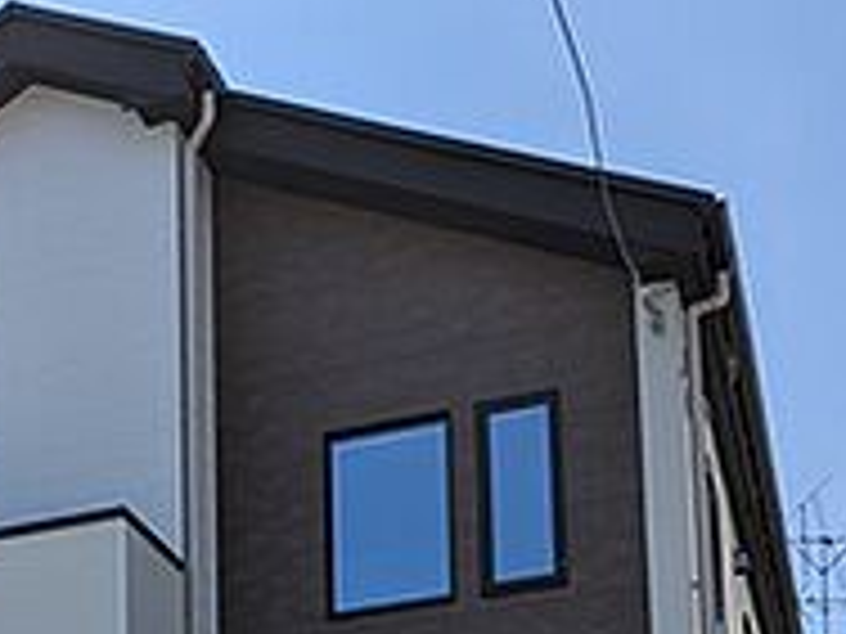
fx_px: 1931
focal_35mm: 79
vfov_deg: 16.6
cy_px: 1009
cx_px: -40
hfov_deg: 23.5
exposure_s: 1/2381
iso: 30
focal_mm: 4.53
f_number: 1.7
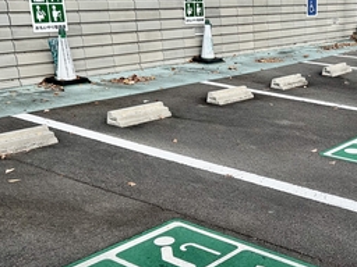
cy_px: 172
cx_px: 294
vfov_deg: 29.0
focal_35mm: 50
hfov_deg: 36.6
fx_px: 516
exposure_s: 1/2632
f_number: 1.5
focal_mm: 5.7
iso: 50
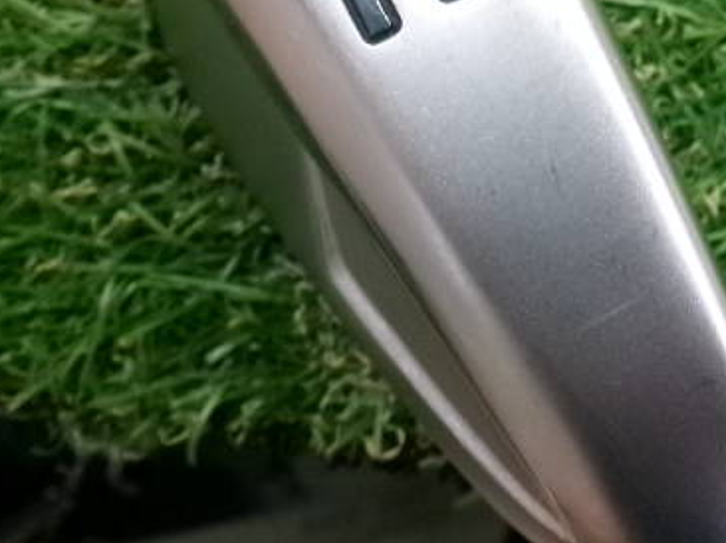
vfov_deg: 29.2
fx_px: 1027
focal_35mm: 49
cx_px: 526
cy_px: 139
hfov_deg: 38.1
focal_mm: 5.1
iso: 800
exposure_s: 1/45
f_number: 3.9
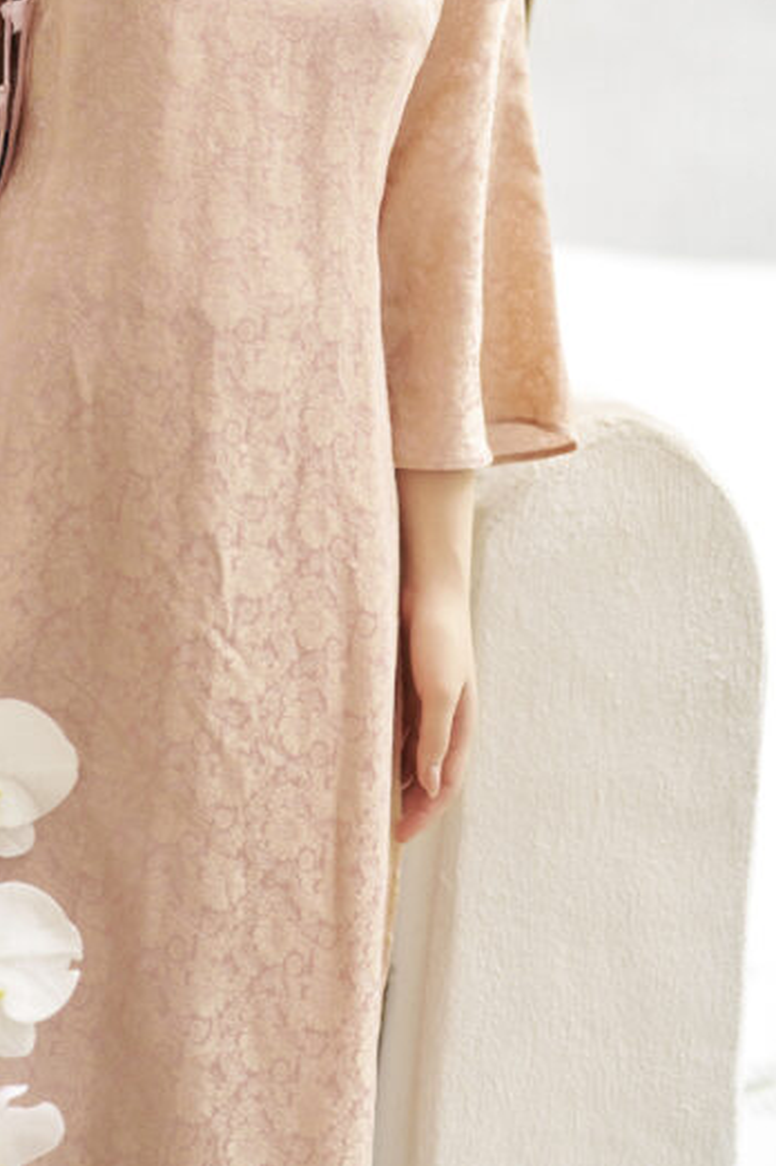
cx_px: 58
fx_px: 3076
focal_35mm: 95
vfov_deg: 20.9
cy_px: 77
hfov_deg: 14.2
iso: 640
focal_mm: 50
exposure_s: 1/160
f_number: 1.4
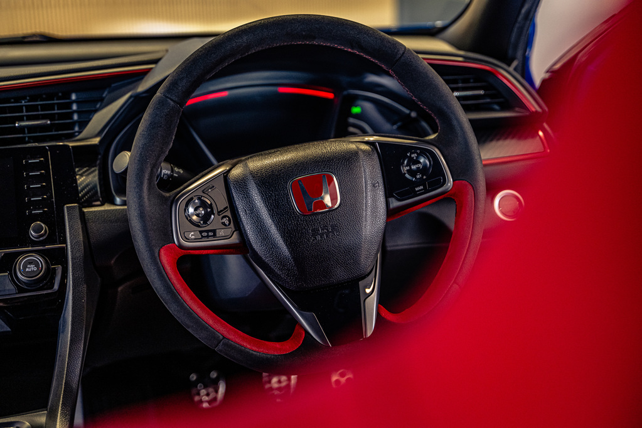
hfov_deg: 36.2
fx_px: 981
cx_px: 321
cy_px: 214
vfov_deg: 24.6
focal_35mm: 55
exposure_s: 1/125
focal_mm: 55
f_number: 2.8
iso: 1600
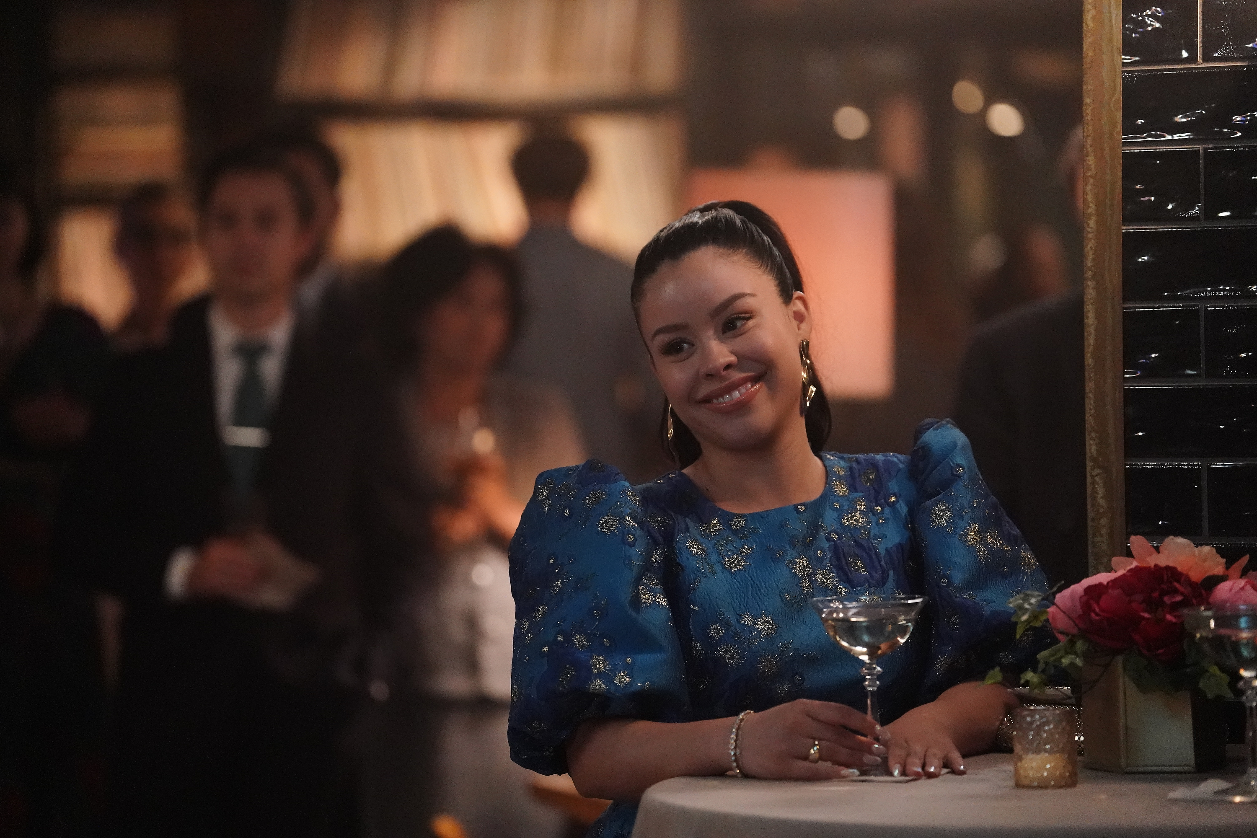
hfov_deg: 13.8
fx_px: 5202
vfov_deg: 9.2
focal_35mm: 149
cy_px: 419
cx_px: 628
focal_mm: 149
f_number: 2.8
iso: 12800
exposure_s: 1/160
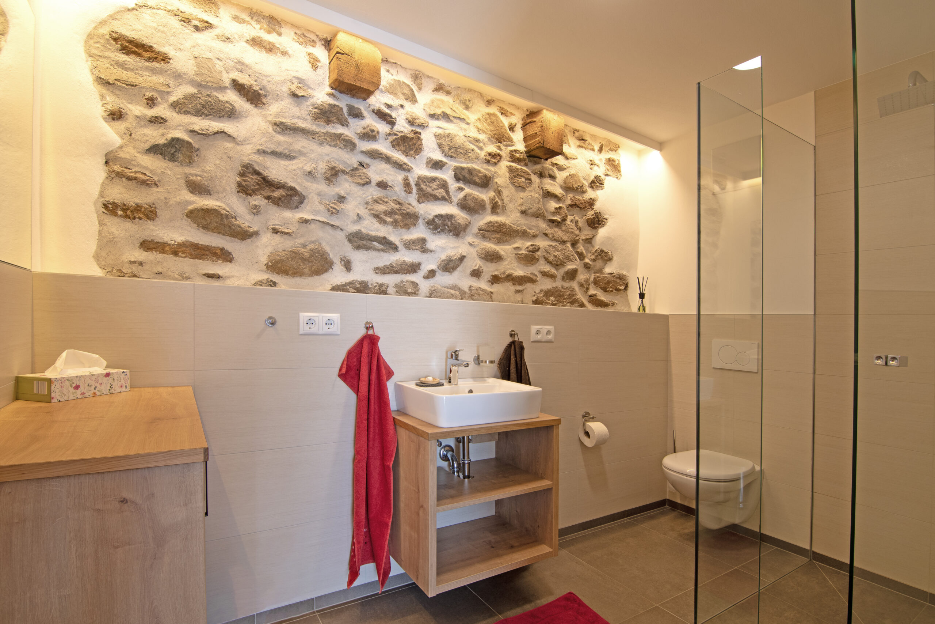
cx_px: 468
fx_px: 416
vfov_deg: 73.8
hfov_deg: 96.7
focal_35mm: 16
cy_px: 312
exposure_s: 1/10
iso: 100
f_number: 8
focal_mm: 11
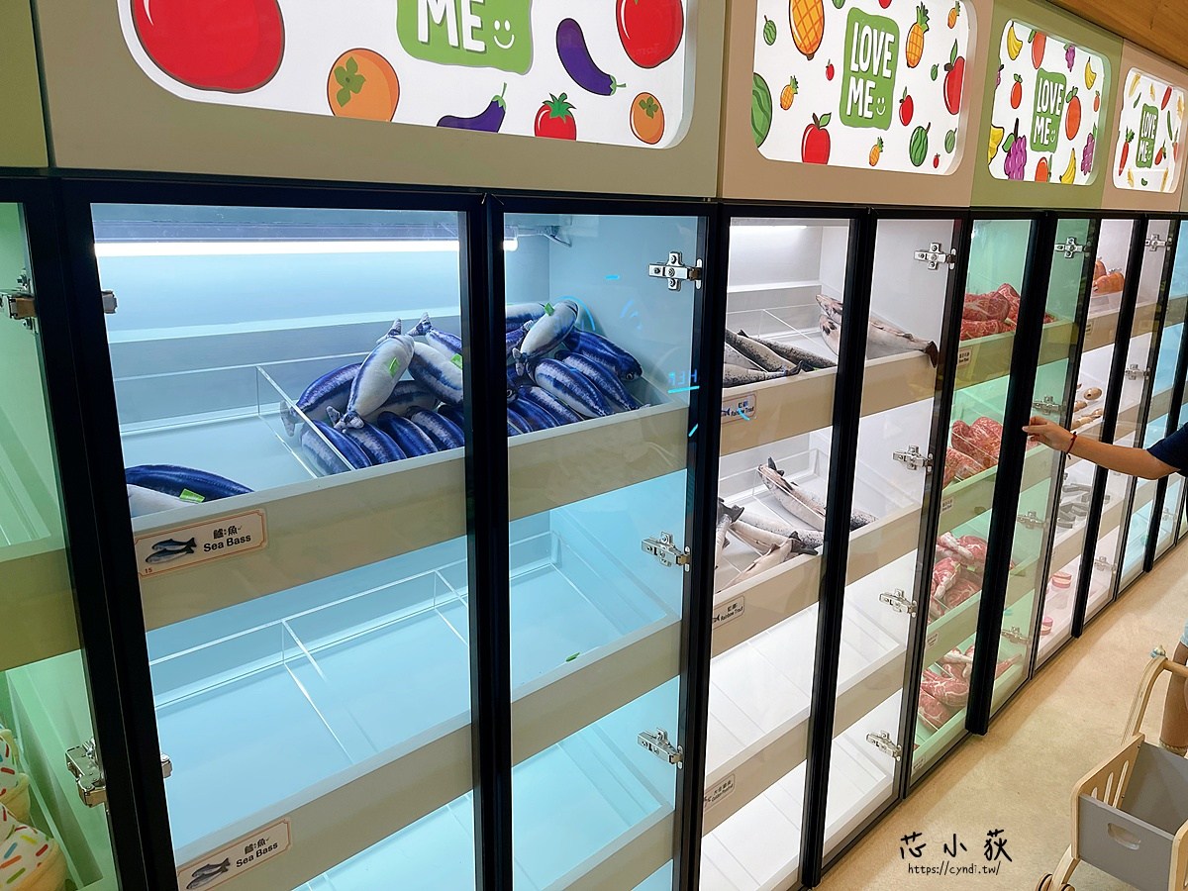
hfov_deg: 69.4
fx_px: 858
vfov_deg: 54.9
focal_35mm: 25
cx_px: 594
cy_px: 446
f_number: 1.6
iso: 32
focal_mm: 5.1
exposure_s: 1/231
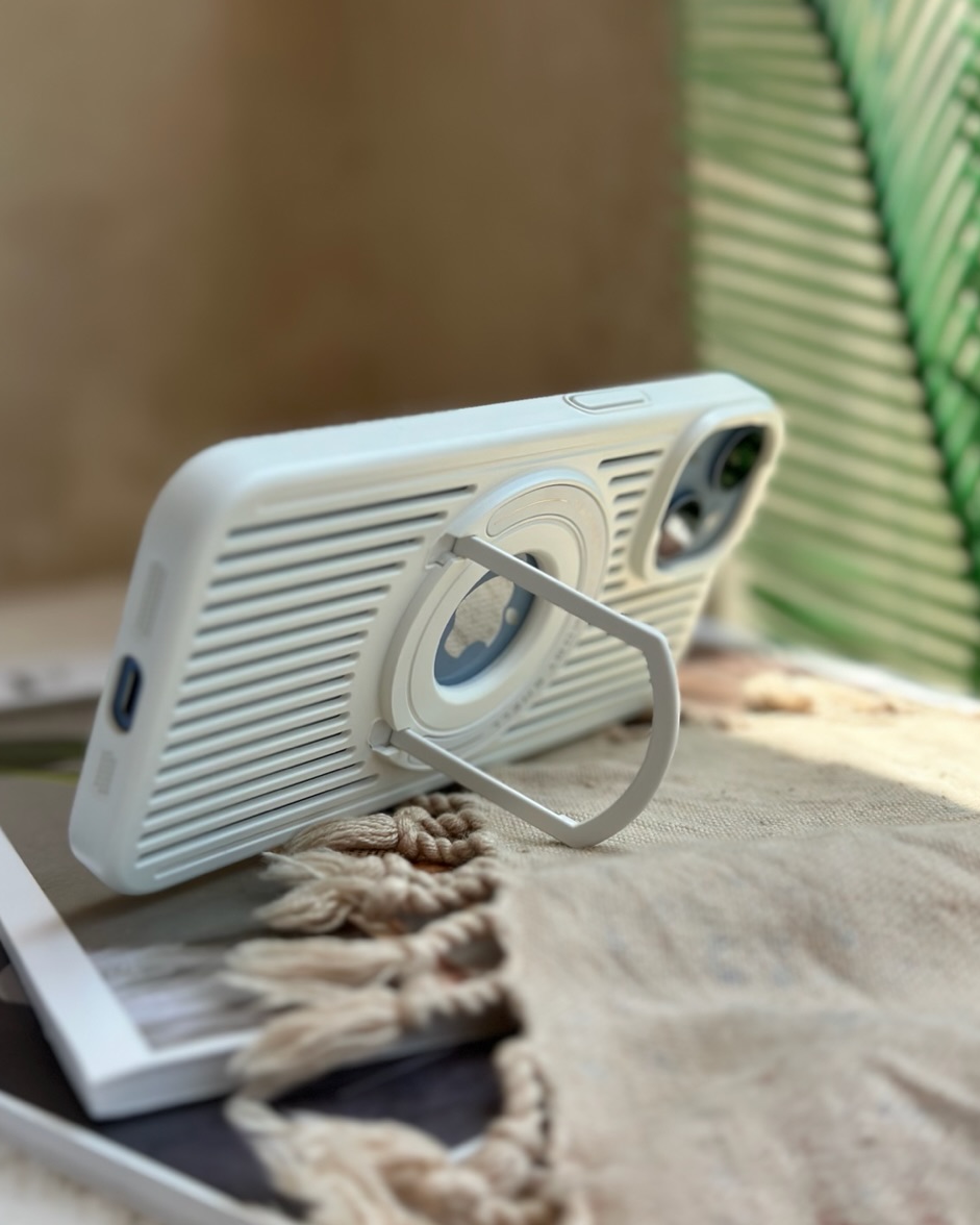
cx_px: 492
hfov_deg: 29.7
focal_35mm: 51
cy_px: 592
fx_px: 1849
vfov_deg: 36.6
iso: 100
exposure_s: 1/2160
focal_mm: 6.86
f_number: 1.78
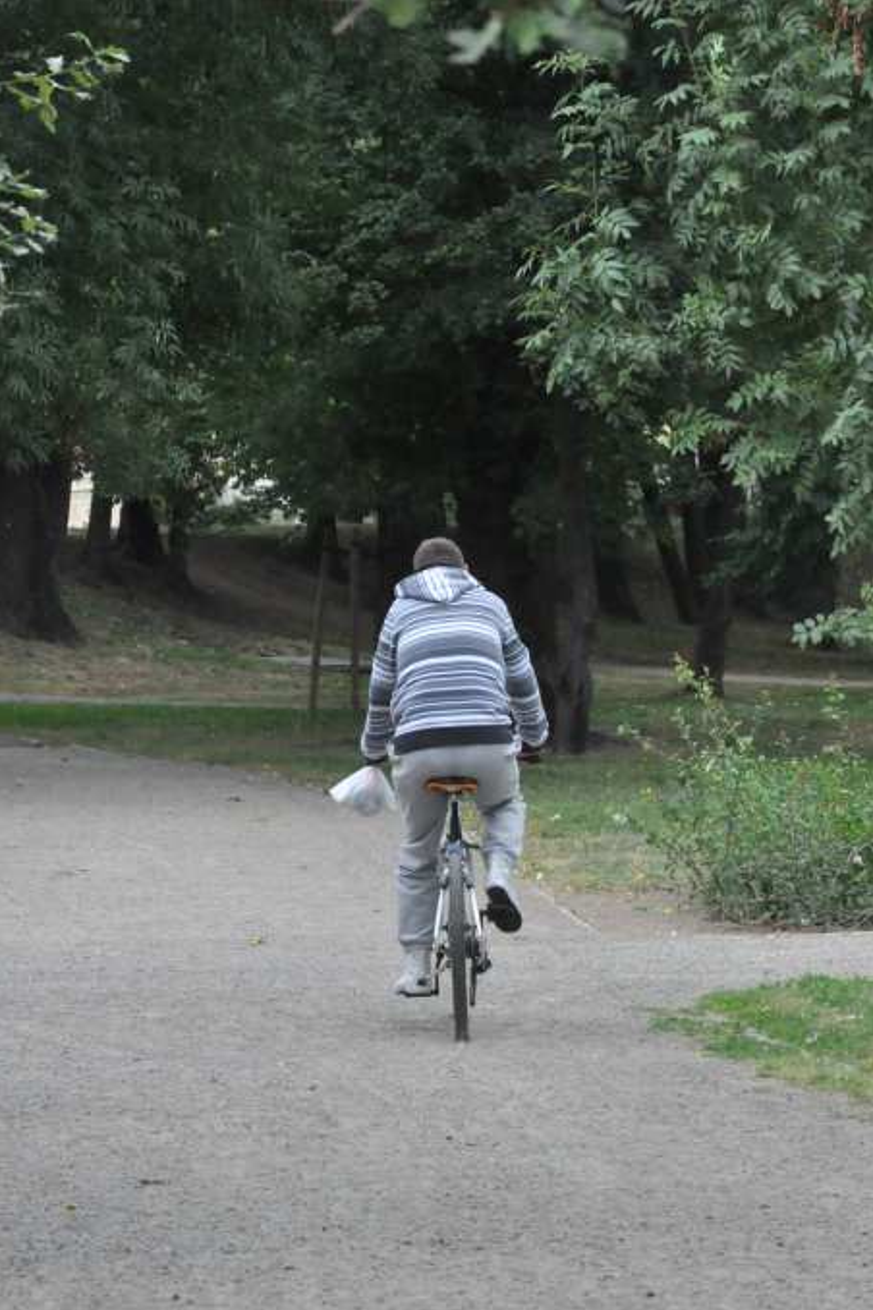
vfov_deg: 8.7
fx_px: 8648
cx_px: 415
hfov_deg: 5.8
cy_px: 655
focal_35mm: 238
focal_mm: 105
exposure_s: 1/1000
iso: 2000
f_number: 8
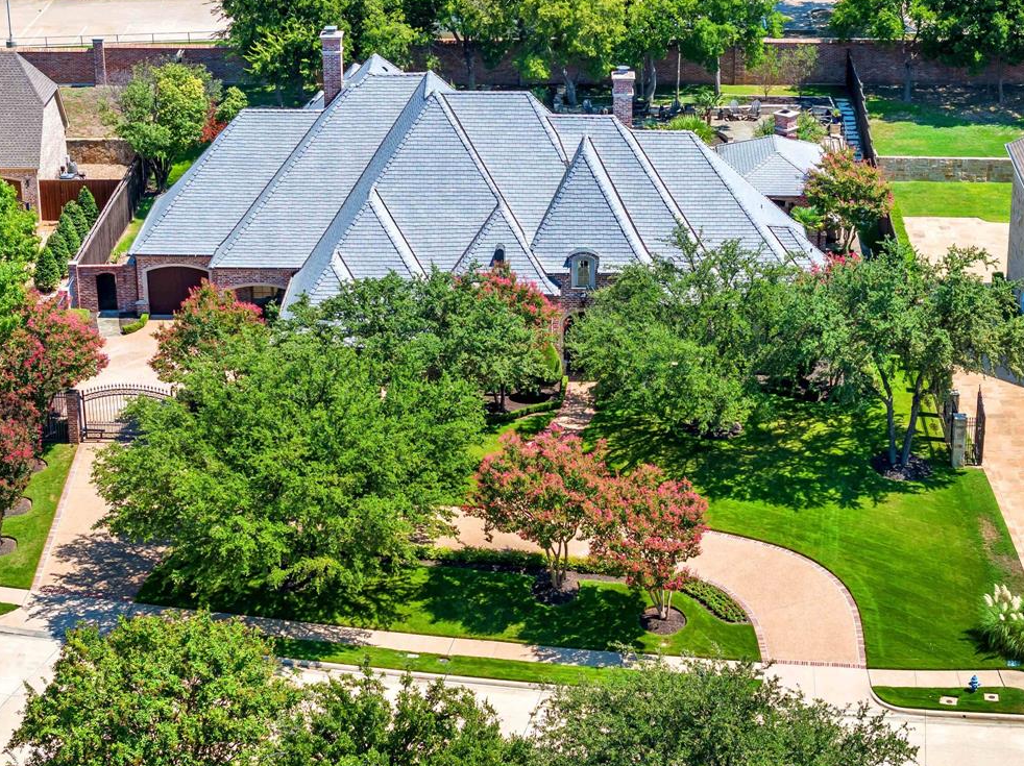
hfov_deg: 26.7
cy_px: 392
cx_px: 528
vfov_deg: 20.1
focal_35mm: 73
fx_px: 2158
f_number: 2.8
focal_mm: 19.35
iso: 120
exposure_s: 1/1000
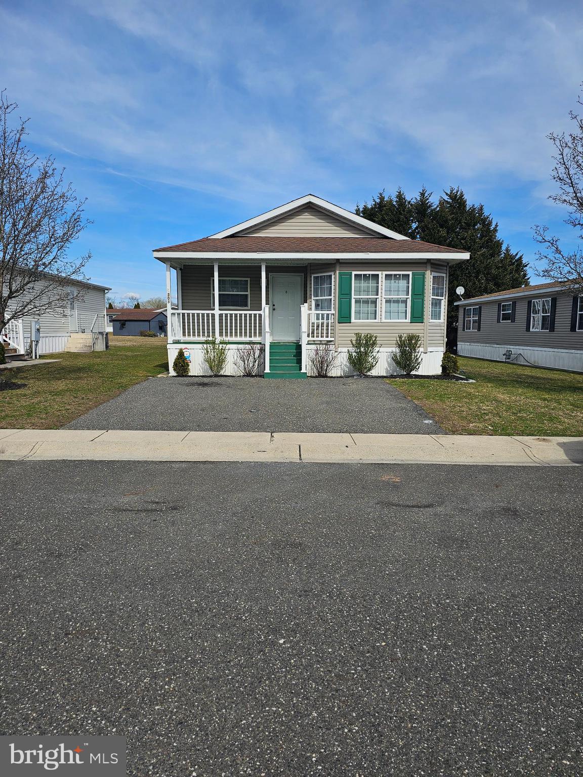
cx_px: 292
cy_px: 388
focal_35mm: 23
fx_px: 516
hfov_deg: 58.9
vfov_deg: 73.9
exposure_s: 1/1044
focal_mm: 6.3
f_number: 1.7
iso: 10
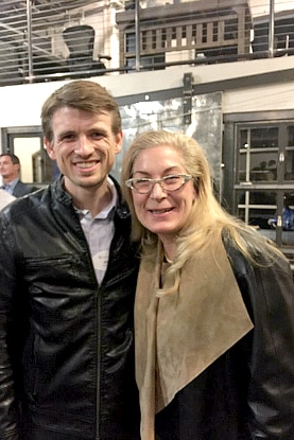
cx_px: 141
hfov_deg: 42.3
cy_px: 225
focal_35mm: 31
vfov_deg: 60.3
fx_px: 379
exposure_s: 1/4
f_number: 2.2
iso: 125
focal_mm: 4.15
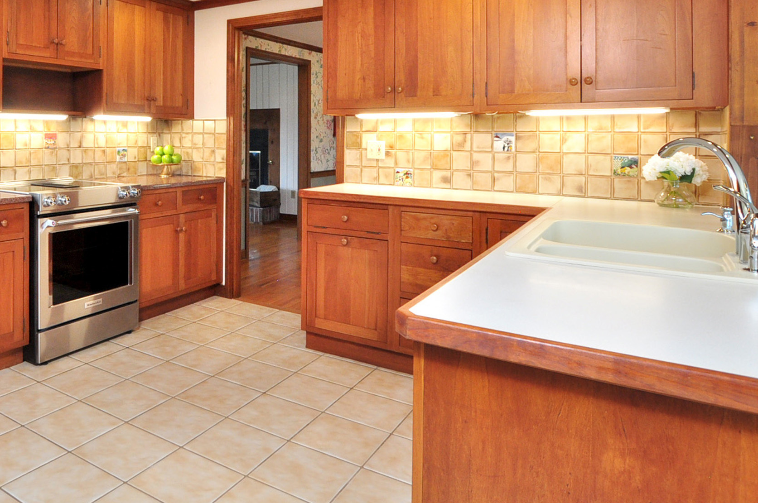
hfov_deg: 65.2
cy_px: 124
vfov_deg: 47.5
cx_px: 190
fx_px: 547
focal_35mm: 26
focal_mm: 10
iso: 640
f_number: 5
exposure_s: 1/100
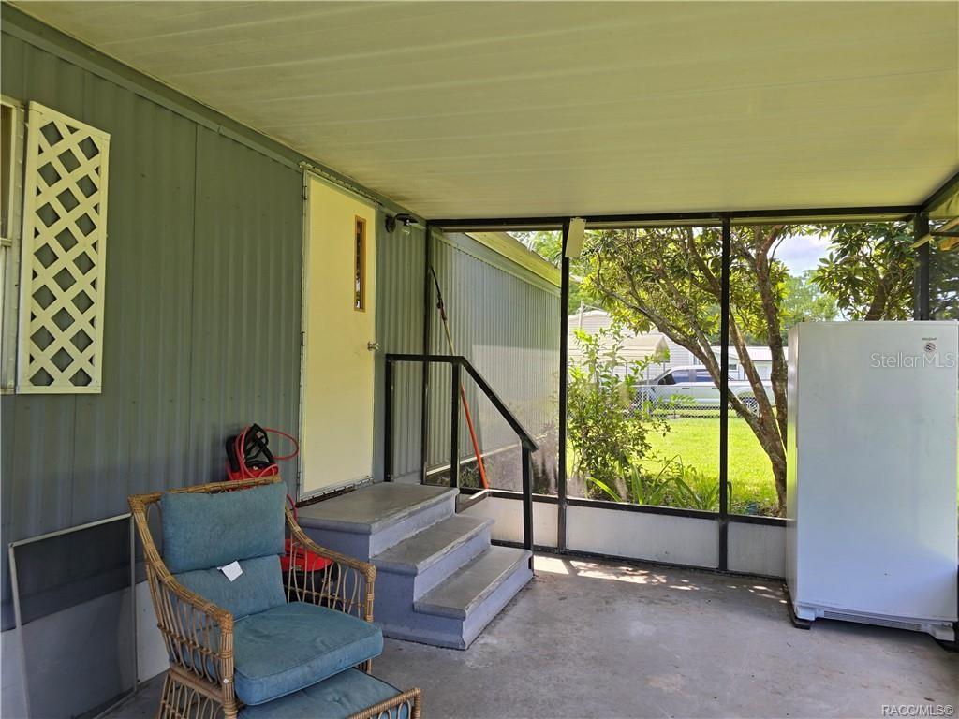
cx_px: 480
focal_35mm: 23
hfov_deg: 73.9
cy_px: 360
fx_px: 637
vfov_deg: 58.9
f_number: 1.7
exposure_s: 1/180
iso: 32
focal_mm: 6.3
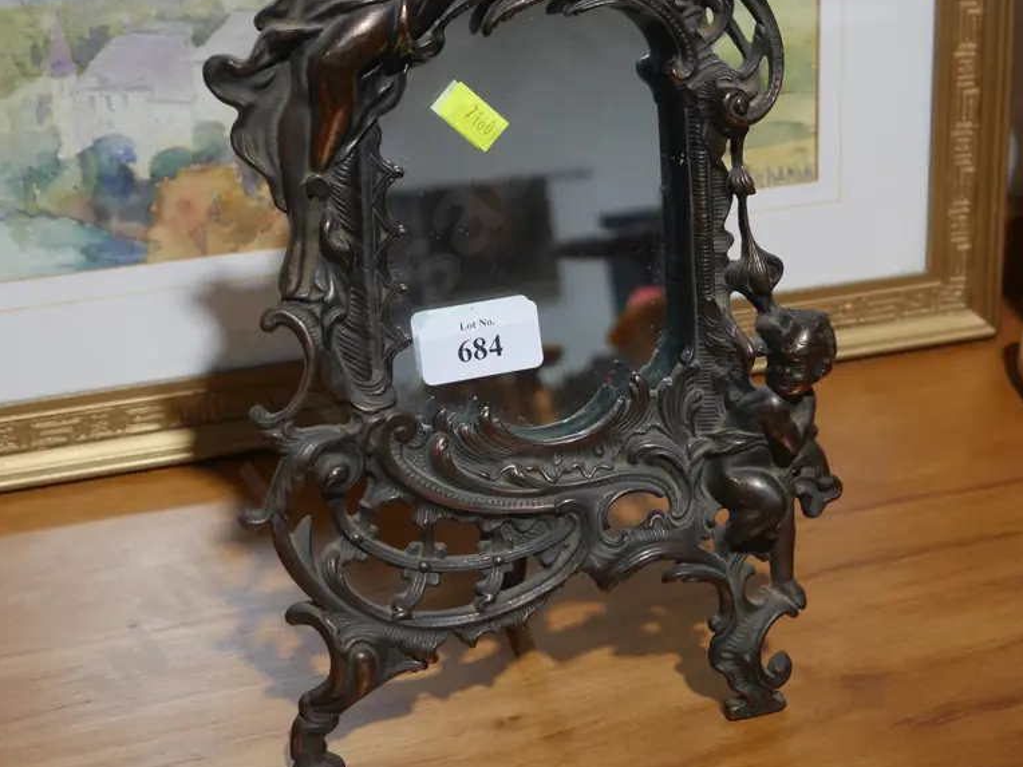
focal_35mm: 59
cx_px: 512
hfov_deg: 32.7
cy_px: 155
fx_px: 1744
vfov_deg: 24.4
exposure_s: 1/60
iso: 400
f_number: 4.7
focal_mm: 22
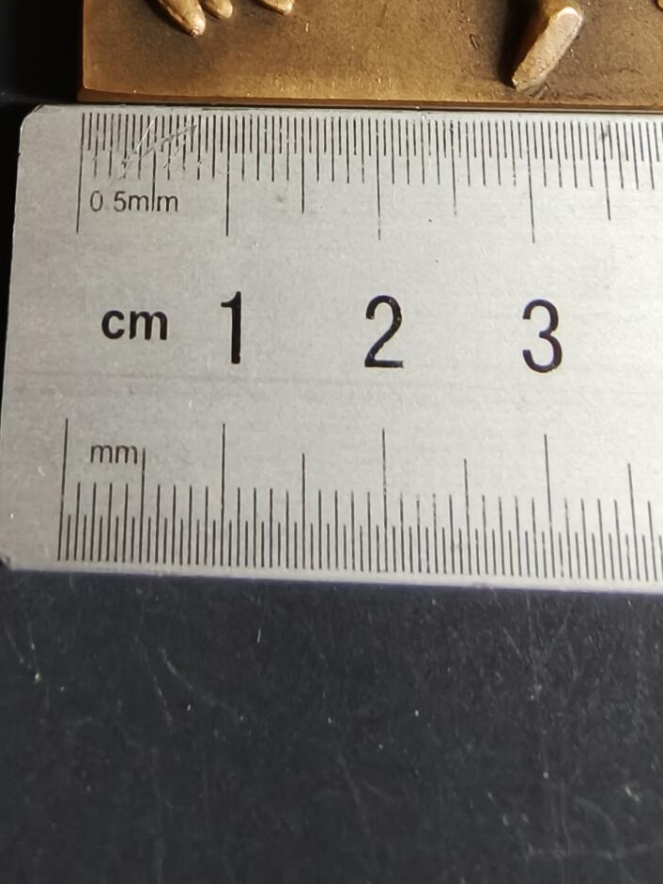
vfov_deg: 39.7
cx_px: 500
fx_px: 1123
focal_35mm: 44
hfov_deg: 32.3
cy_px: 85
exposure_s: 1/27.5
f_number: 2
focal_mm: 2.32
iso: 800
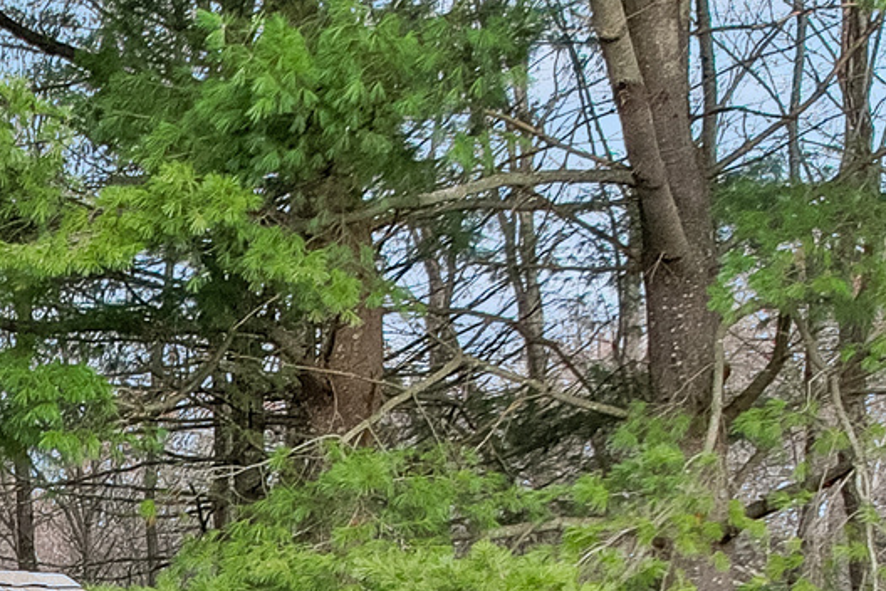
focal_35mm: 128
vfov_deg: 9.9
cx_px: -576
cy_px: 1219
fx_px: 3150
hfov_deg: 14.5
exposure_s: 1/500
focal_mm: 8.38
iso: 200
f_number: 2.8
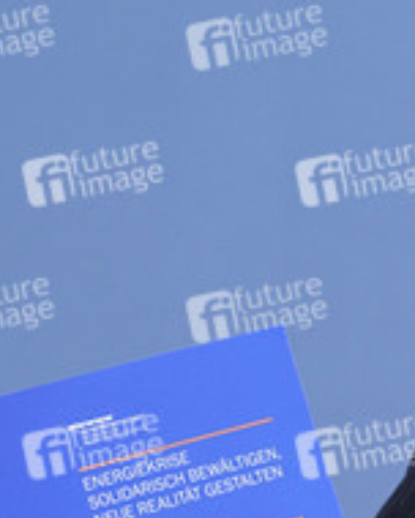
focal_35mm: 191
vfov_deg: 10.1
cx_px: 567
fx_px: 2932
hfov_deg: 8.0
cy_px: 379
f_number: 5
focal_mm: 86
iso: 3200
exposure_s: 1/640
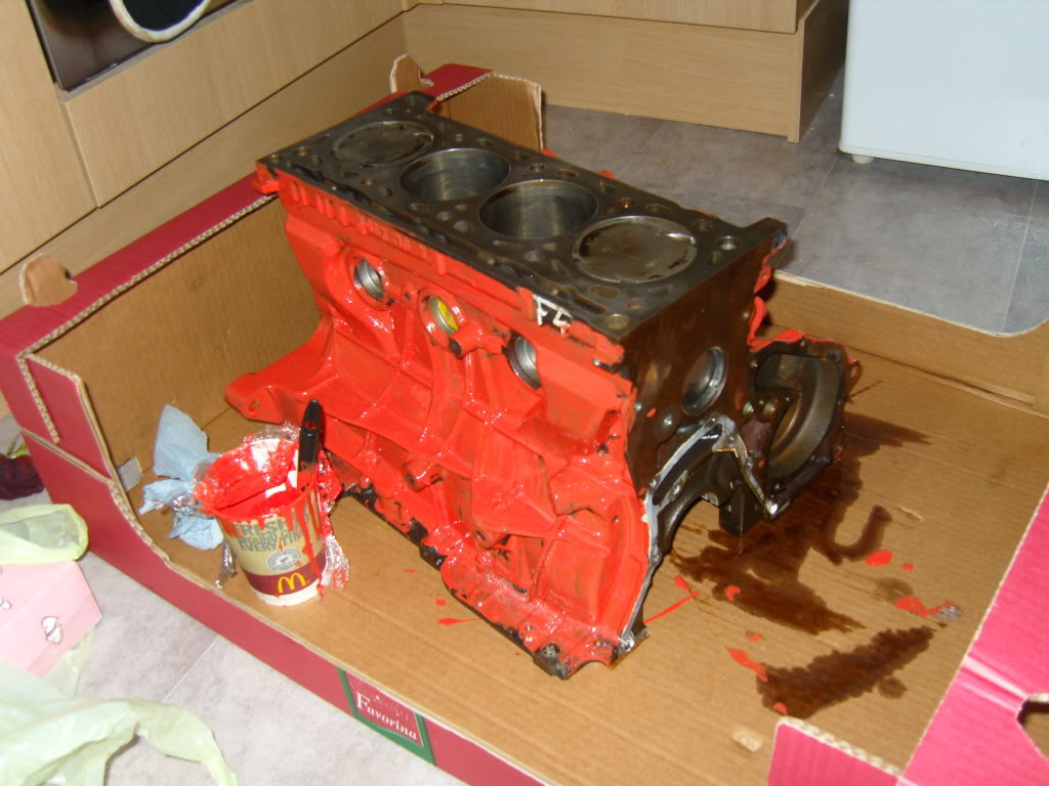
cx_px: 524
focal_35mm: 35
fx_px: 1061
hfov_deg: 52.6
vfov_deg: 40.7
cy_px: 393
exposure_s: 1/30
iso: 100
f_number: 2.8
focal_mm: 7.4
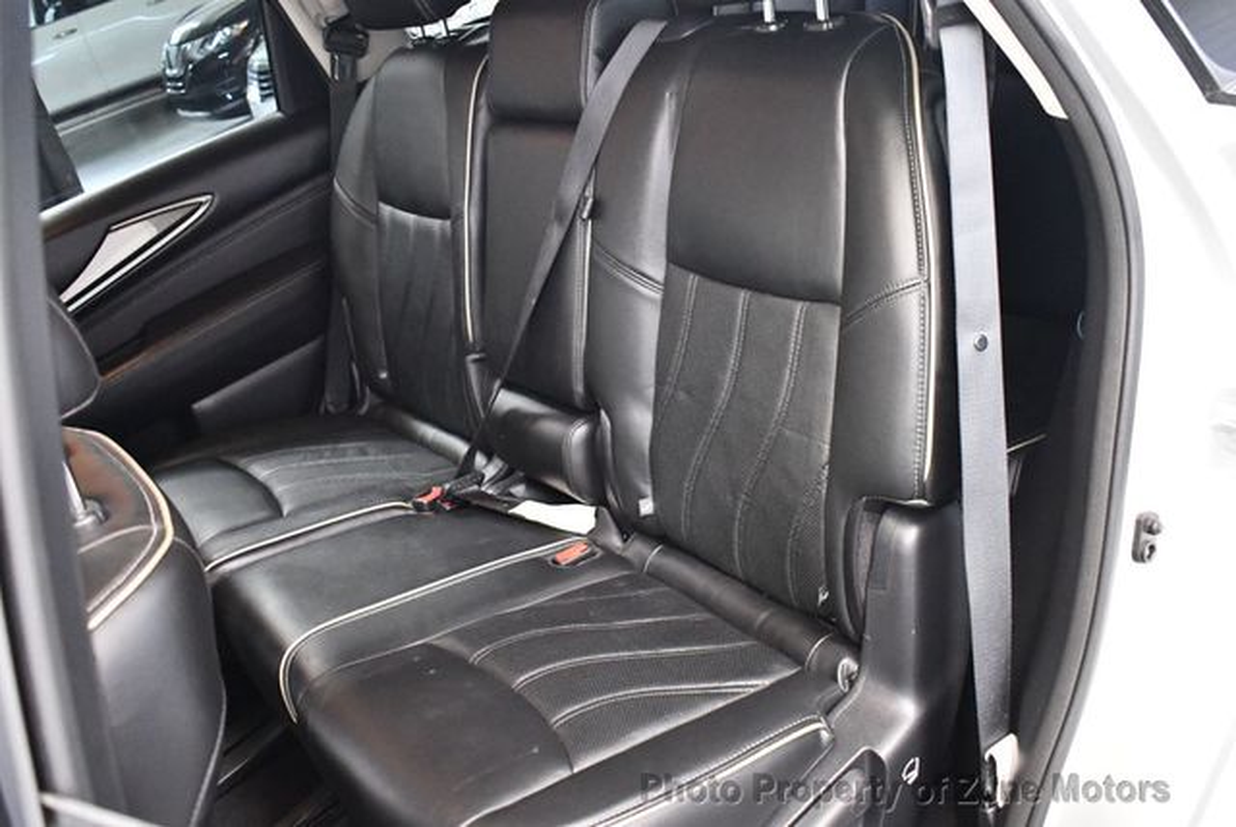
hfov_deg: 53.1
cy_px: 414
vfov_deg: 36.9
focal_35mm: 36
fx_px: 1237
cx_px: 618
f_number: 3.5
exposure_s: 1/60
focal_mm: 18
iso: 6400
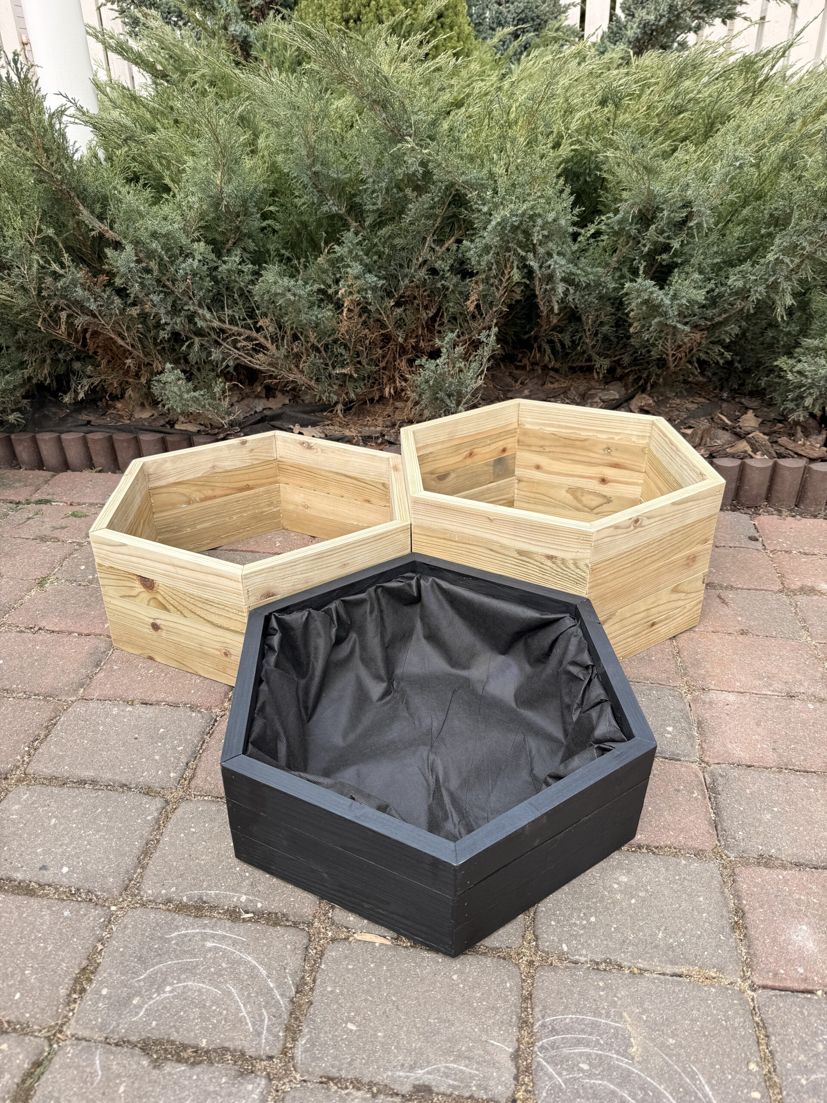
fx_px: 765
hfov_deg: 56.8
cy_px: 552
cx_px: 414
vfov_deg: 71.6
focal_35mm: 24
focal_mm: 6.76
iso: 80
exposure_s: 1/528
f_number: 1.78
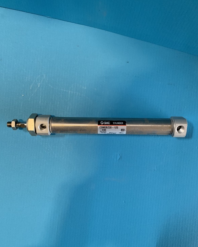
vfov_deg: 62.2
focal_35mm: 28
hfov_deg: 51.5
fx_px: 205
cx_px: 101
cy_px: 126
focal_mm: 4.25
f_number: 1.8
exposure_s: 1/40
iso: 400
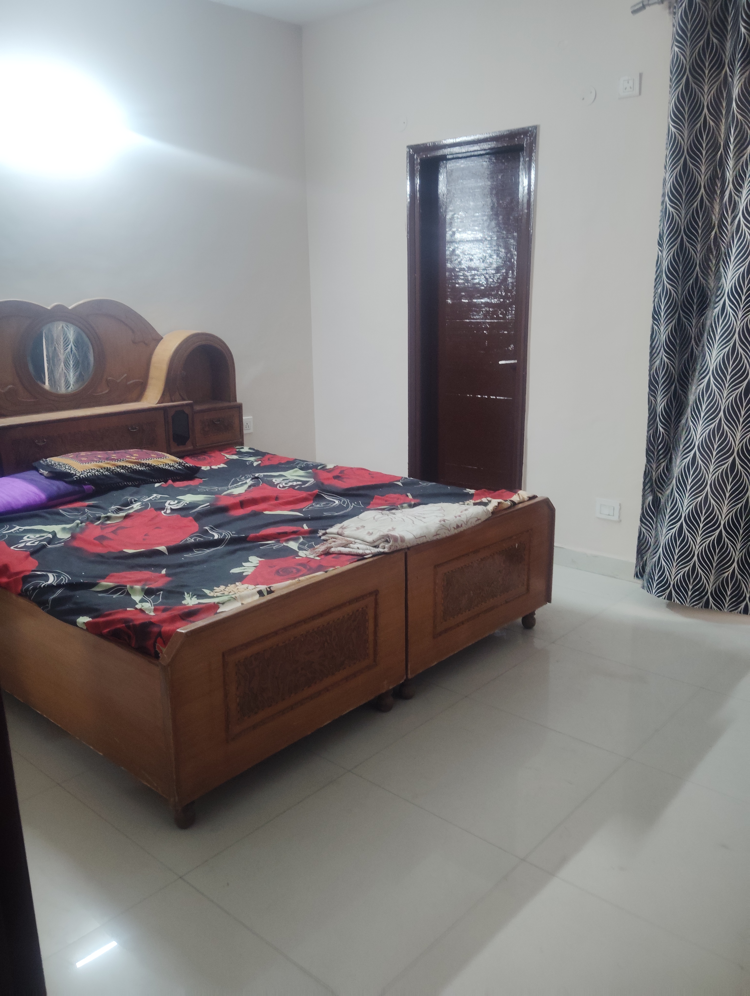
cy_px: 498
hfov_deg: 49.9
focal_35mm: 28
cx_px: 375
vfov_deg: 63.4
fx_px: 807
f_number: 1.8
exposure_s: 1/33.3
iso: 581
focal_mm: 4.22
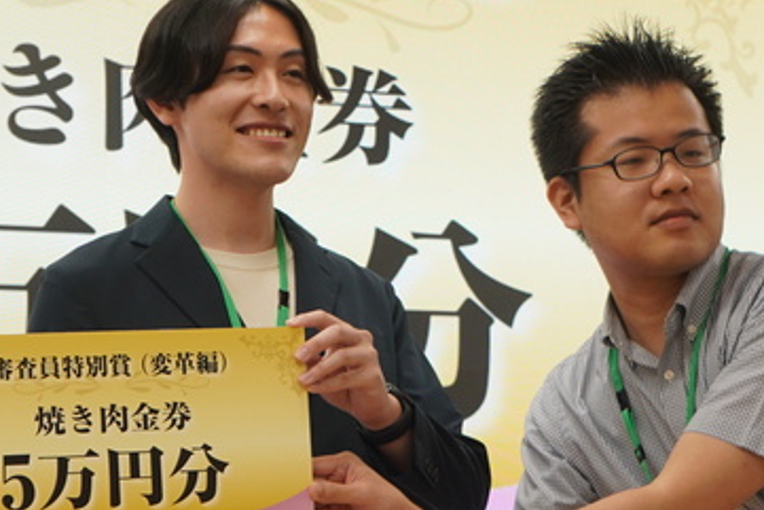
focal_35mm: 115
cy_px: 298
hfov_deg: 17.8
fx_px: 2434
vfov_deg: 12.0
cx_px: 330
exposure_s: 1/40
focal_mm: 23
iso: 125
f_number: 4
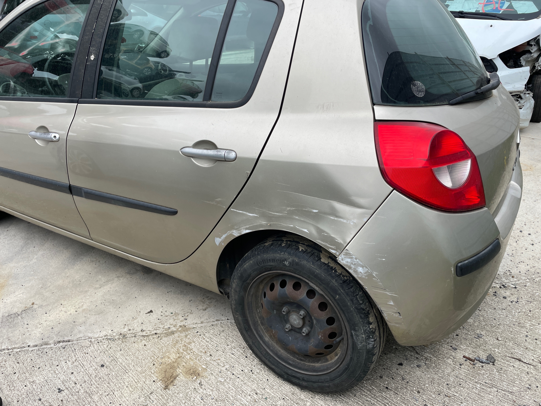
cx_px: 270
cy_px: 203
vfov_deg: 53.1
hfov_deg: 67.3
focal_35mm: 26
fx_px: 406
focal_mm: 4.2
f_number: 1.6
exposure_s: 1/1916
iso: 32
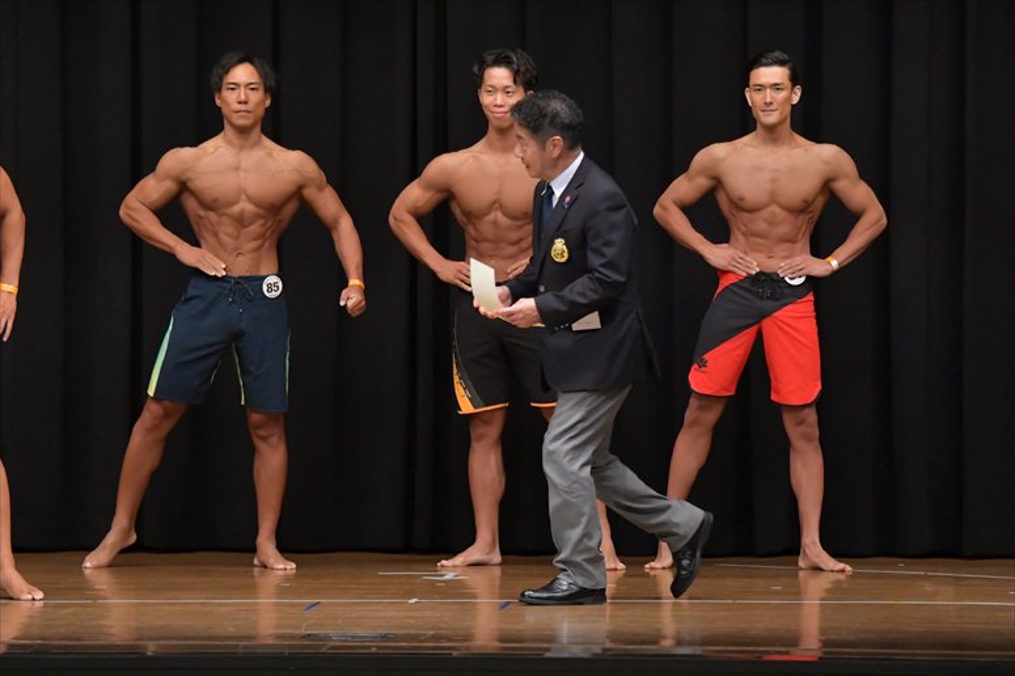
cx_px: 508
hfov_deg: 9.2
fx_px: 6341
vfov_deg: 6.1
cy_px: 338
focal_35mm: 225
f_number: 5.6
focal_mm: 150
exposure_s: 1/400
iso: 6400
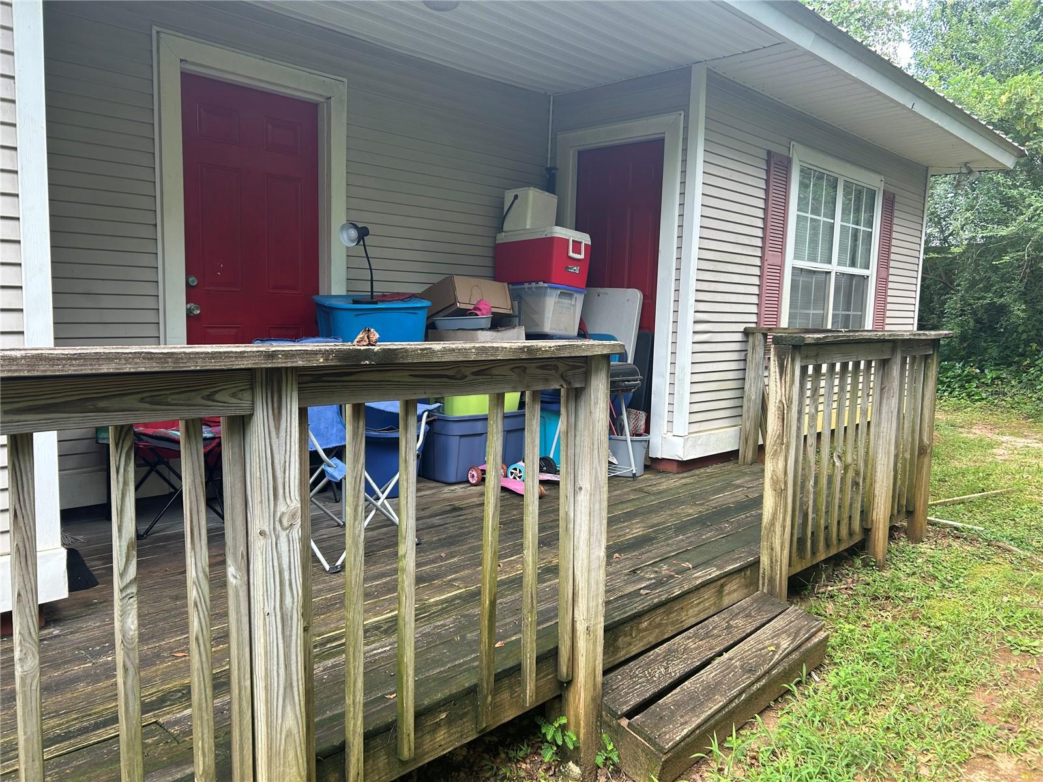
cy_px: 391
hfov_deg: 67.3
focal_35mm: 26
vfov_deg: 53.1
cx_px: 522
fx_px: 783
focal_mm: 5.7
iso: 40
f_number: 1.5
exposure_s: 1/200
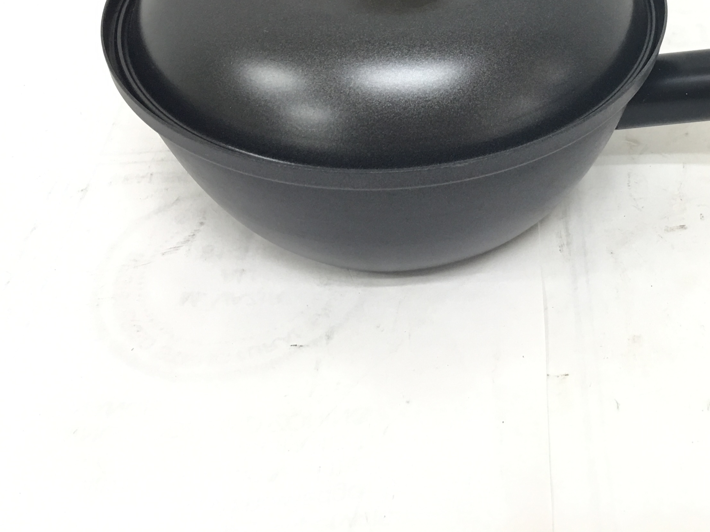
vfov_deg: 26.5
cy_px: 47
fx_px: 1087
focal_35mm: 53
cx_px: 581
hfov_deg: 34.9
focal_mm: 4.15
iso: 50
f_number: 2.2
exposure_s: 1/15
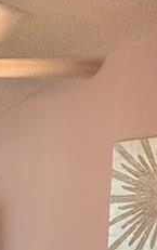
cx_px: -108
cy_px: 292
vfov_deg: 24.5
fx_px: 526
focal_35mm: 77
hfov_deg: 15.1
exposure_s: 1/60
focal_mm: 2.22
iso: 200
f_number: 2.2
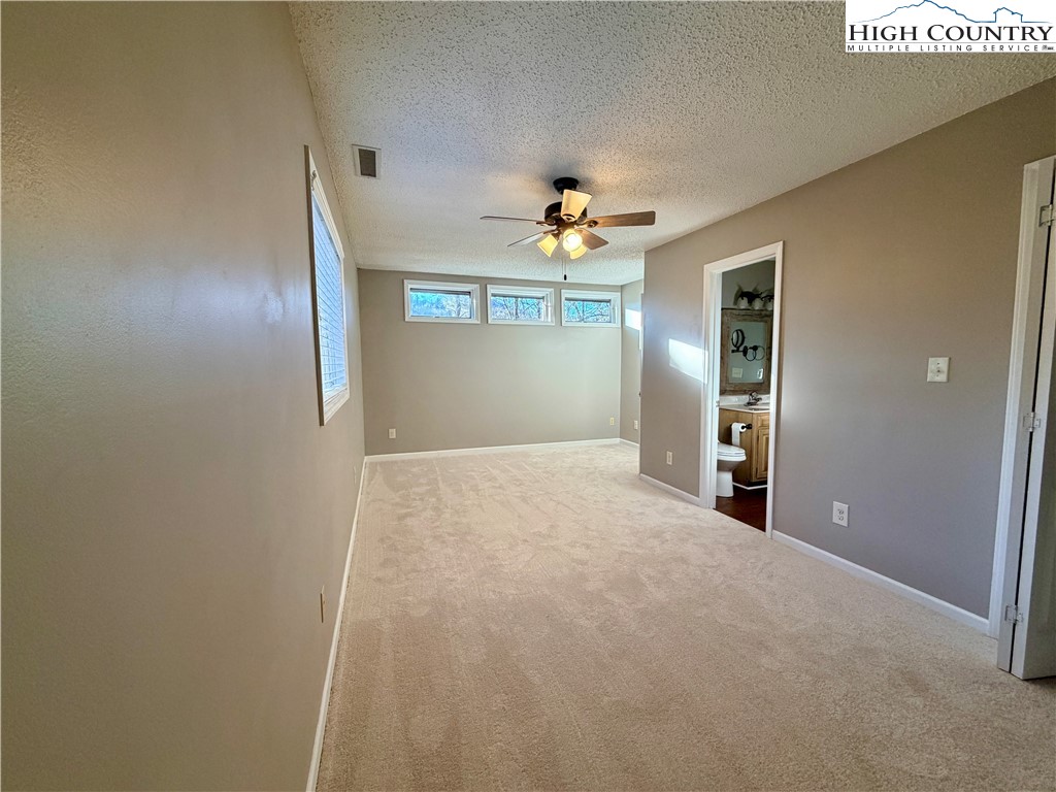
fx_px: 427
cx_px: 528
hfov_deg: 102.1
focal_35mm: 14
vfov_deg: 85.7
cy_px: 396
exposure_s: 1/120
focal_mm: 2.22
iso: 200
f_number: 2.2
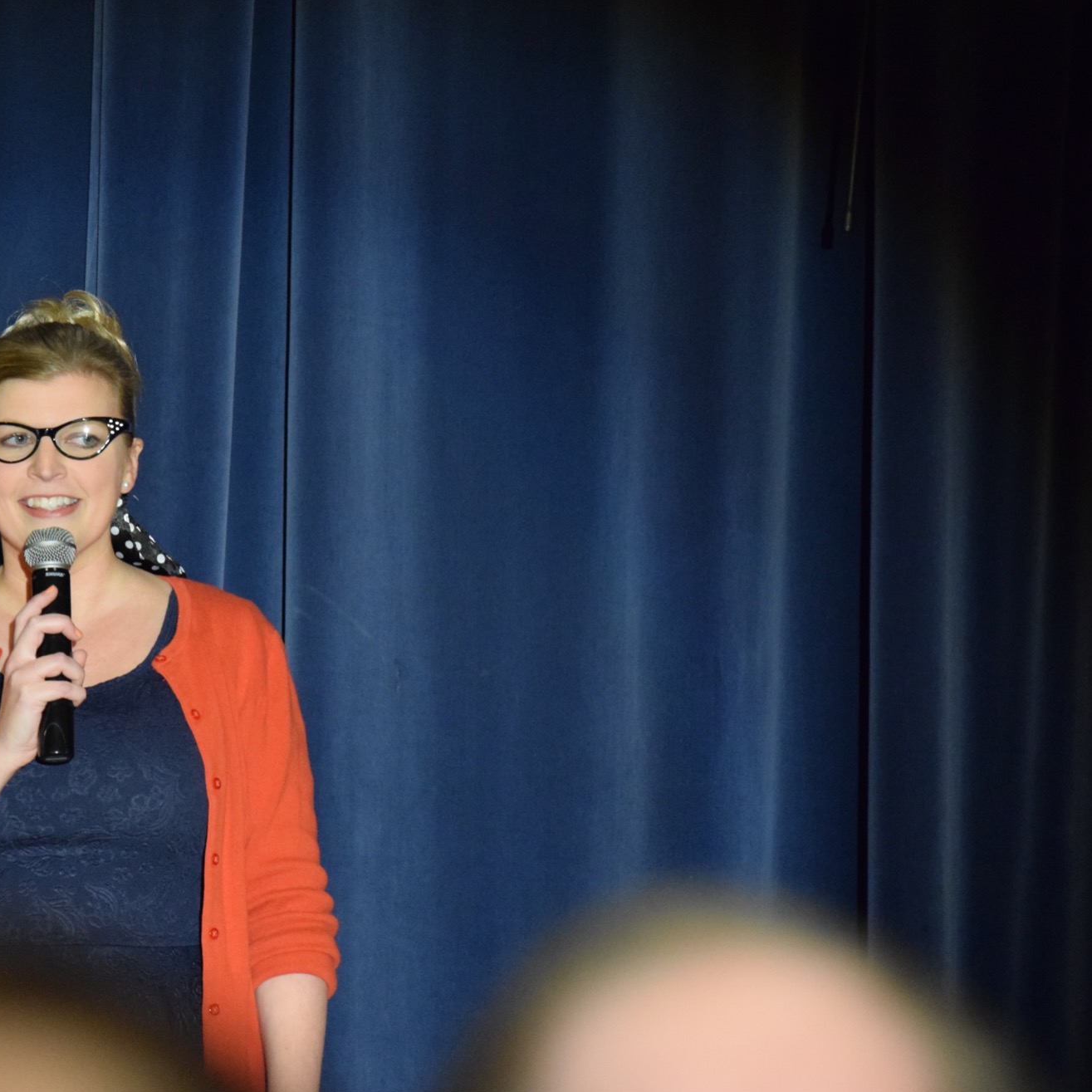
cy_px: 552
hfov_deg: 6.7
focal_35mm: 262
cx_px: 265
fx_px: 9338
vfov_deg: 6.7
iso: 4500
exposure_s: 1/125
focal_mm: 135
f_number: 4.8
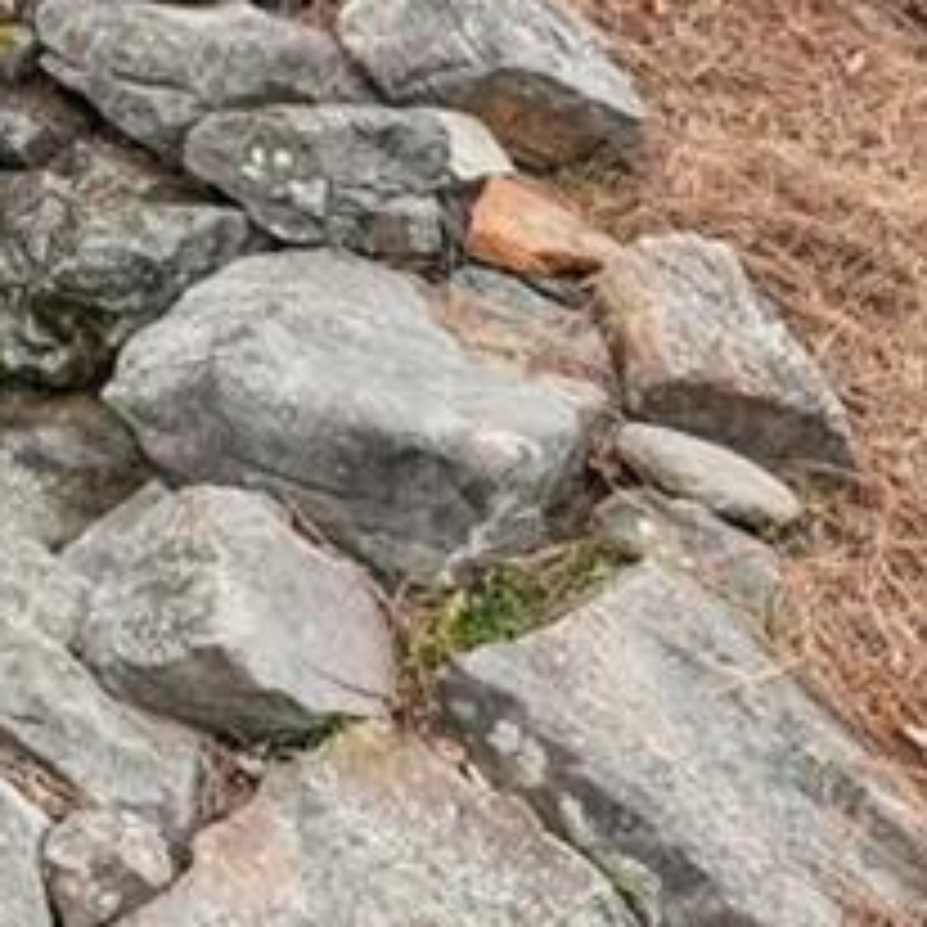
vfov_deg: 26.8
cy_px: -88
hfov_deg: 22.3
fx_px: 1788
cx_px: -562
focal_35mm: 59
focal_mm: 14
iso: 320
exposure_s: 1/160
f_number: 8
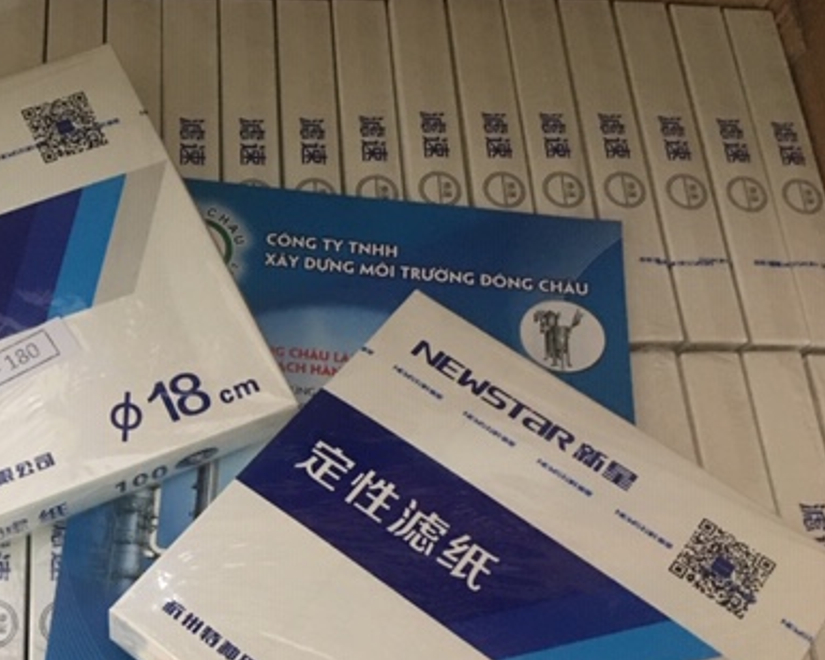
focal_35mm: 47
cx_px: 165
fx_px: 1148
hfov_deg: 38.1
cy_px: 497
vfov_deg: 31.5
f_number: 2.2
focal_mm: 4.15
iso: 160
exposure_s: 1/8
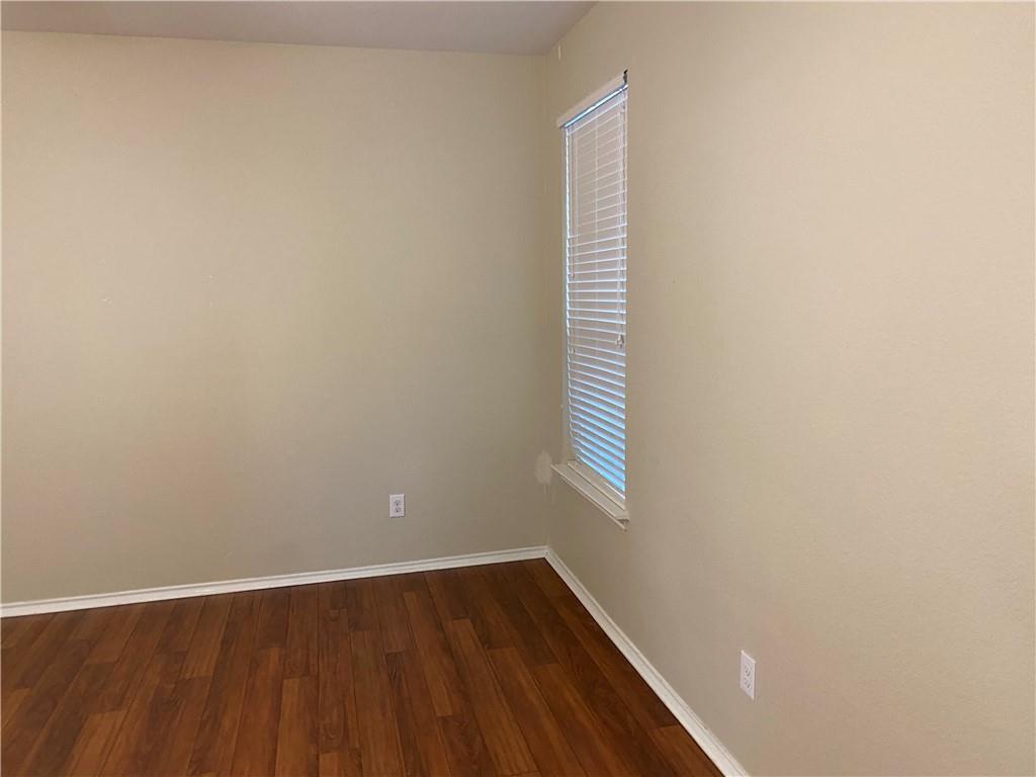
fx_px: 778
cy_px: 388
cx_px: 518
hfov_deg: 67.3
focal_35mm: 26
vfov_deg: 53.1
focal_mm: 4.25
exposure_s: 1/60
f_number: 1.8
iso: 200
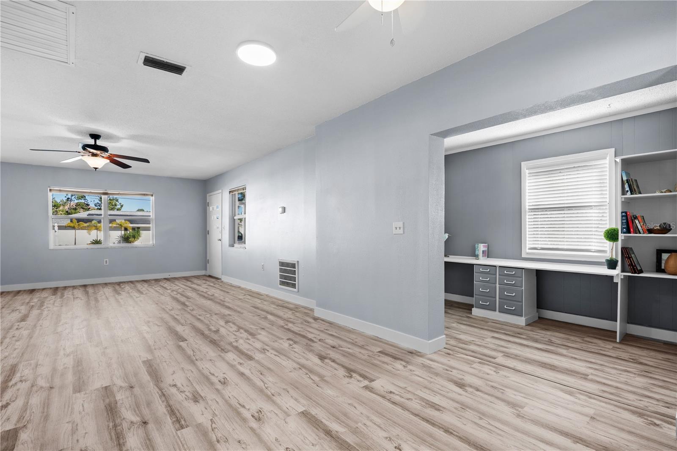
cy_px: 226
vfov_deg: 73.7
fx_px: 301
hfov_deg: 96.7
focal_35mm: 16
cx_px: 338
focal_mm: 16
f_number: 8
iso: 400
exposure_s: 1/4
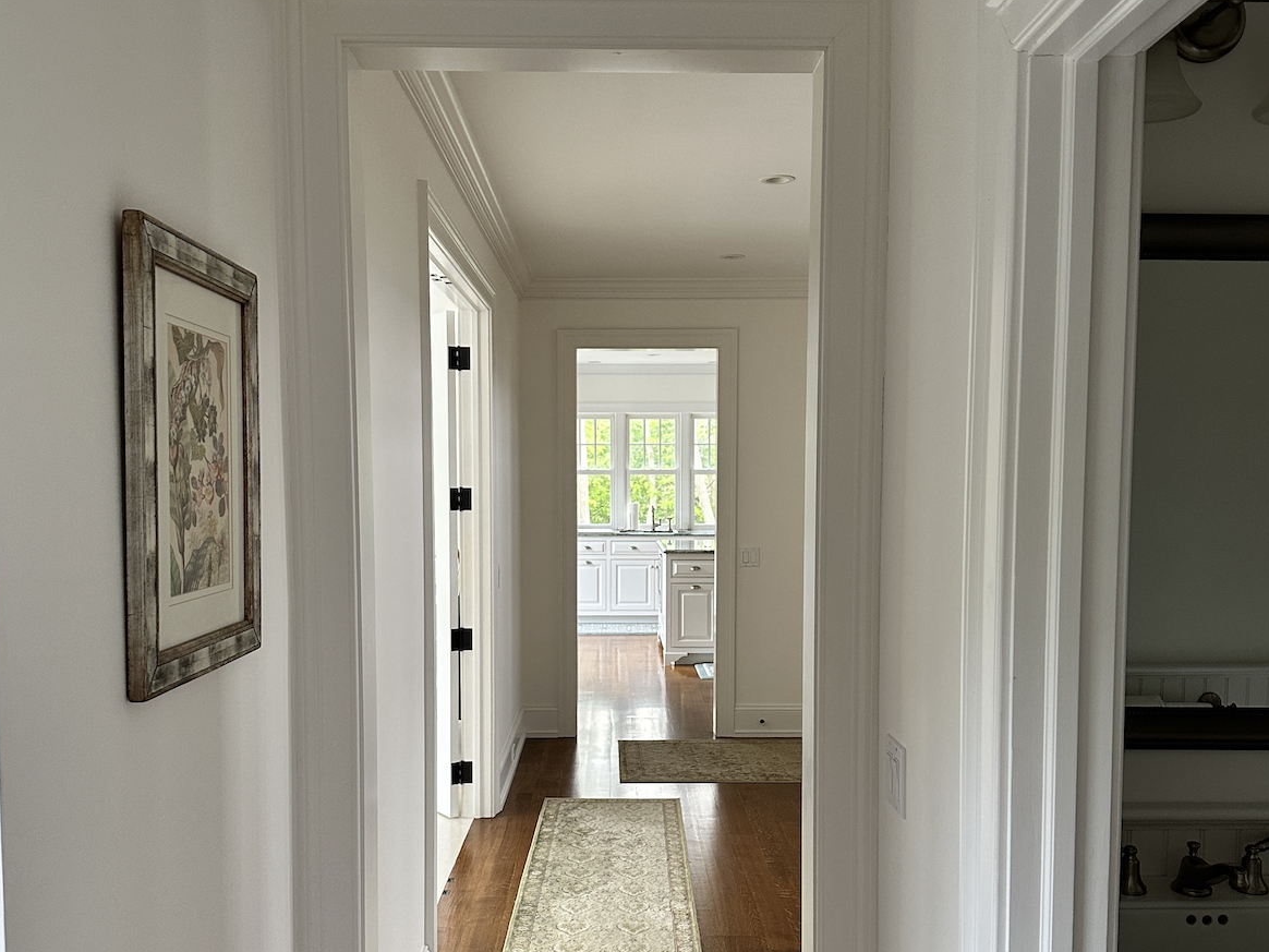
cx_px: 627
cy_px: 561
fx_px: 1210
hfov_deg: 55.4
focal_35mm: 33
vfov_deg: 42.8
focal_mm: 6.86
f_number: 1.78
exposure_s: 1/121
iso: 200
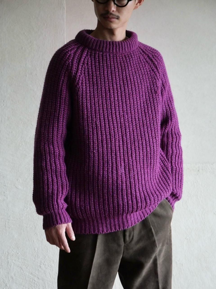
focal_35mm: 96
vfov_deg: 20.4
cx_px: 108
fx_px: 799
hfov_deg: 15.4
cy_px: 144
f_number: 3.9
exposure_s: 1/30
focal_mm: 48
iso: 3200
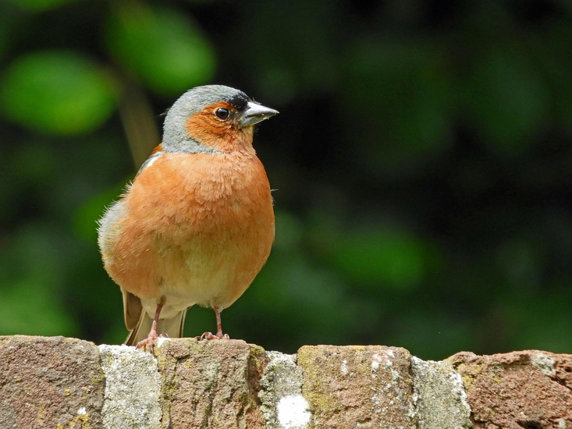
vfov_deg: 1.9
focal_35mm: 800
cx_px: 286
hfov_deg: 2.5
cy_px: 214
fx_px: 13221
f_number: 5.6
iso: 220
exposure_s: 1/250
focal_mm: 143.3
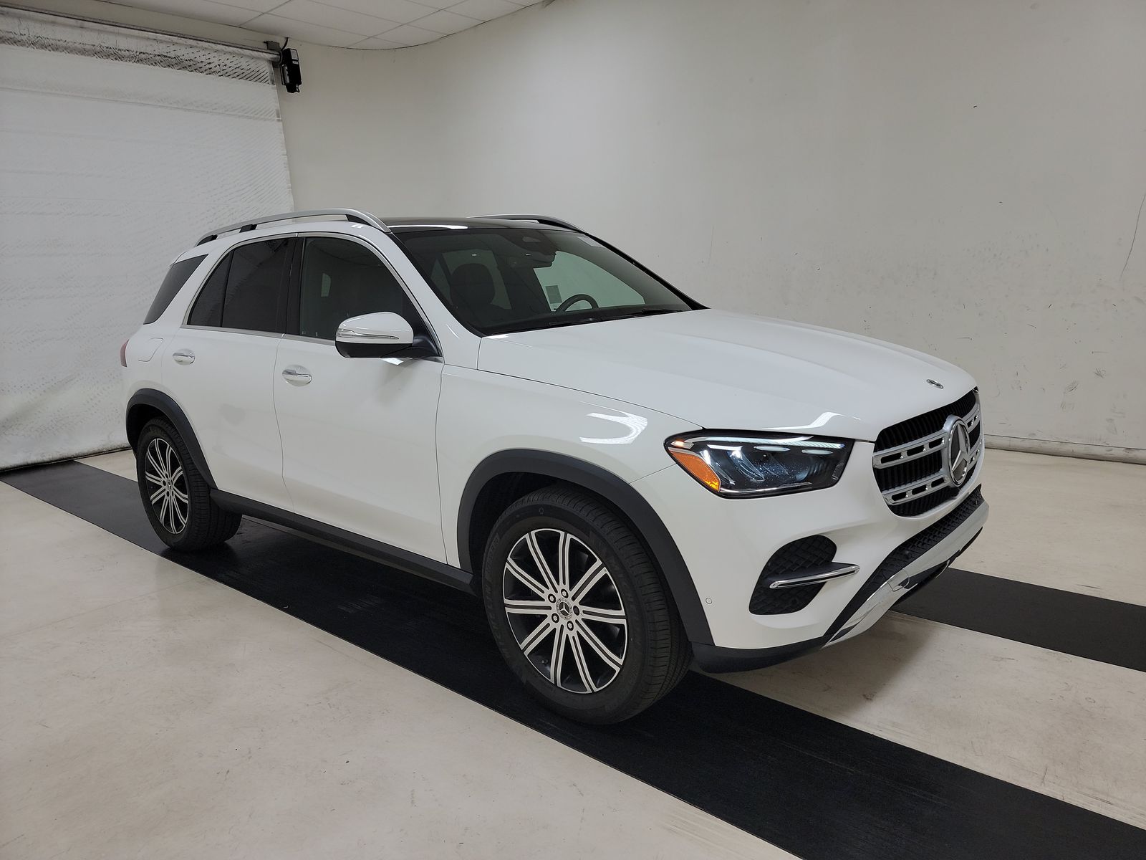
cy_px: 430
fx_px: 795
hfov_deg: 71.6
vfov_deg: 56.8
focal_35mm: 24
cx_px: 573
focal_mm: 6.7
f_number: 1.8
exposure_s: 1/175
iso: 50
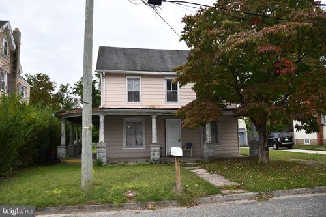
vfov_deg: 47.9
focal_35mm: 27
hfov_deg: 67.4
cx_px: 163
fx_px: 244
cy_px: 108
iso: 100
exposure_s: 1/250
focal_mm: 18
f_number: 3.5
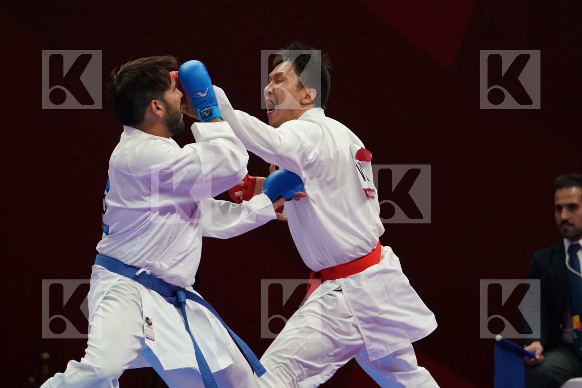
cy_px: 194
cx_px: 291
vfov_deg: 3.8
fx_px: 5917
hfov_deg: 5.6
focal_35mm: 366
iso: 2500
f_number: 4
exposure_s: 1/1000
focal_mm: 244
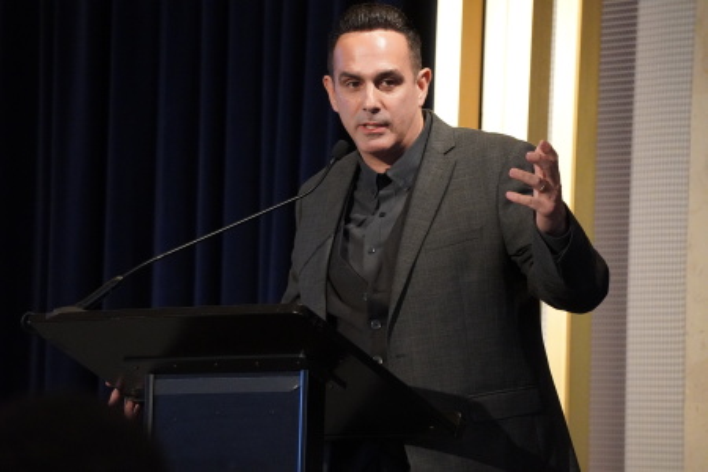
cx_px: 354
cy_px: 236
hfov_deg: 10.1
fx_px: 4012
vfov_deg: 6.7
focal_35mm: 204
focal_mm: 136
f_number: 5.6
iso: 6400
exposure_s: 1/250
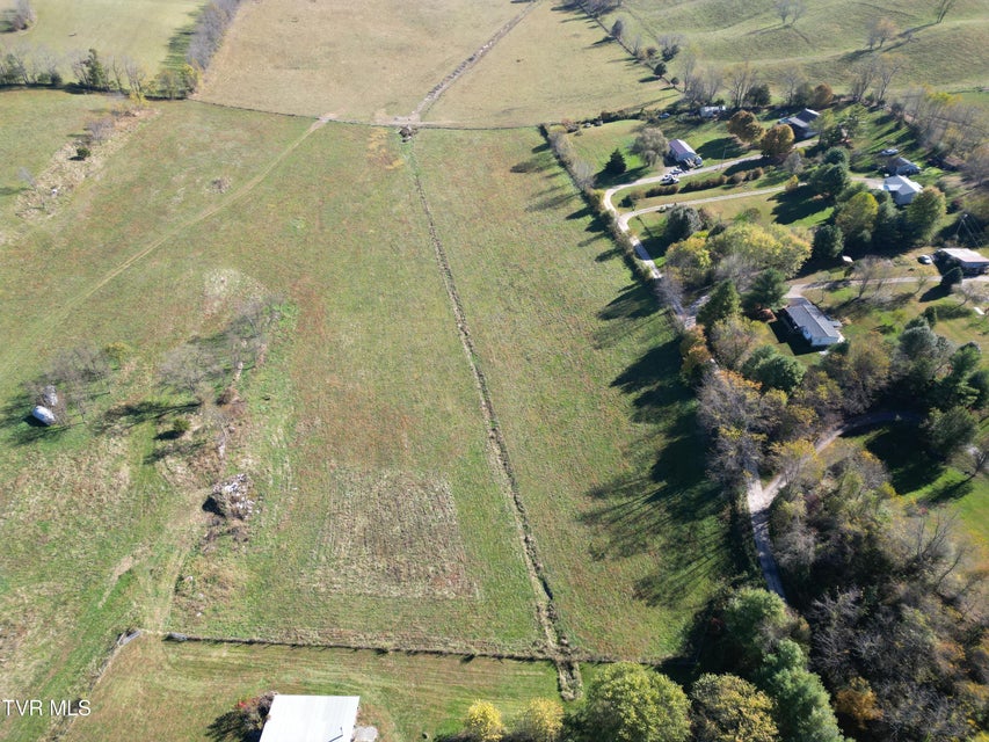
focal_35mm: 24
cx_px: 494
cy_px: 371
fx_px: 686
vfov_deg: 56.8
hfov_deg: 71.6
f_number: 1.7
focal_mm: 6.72
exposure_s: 1/725
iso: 100
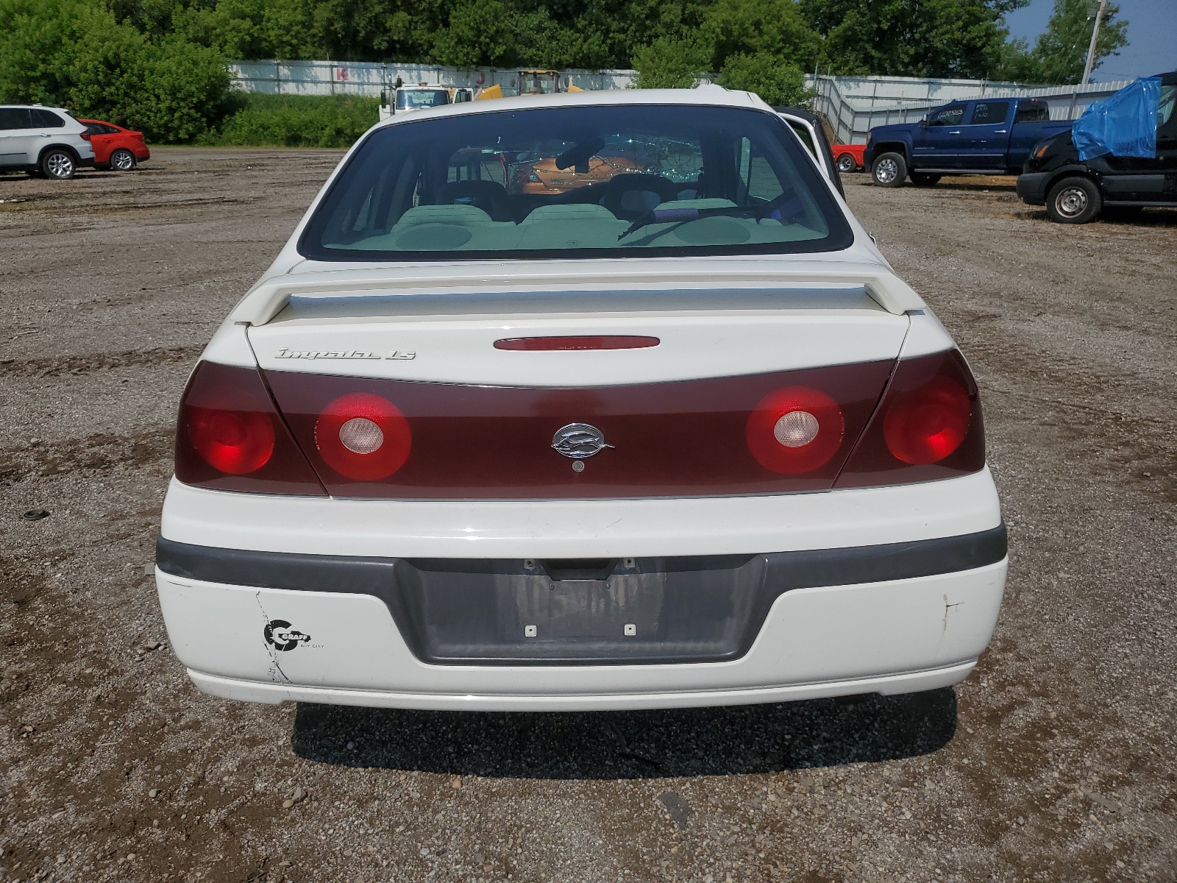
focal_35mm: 26
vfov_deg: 53.1
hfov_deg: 67.3
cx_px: 588
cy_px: 442
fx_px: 884
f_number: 1.5
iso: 50
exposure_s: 1/10000
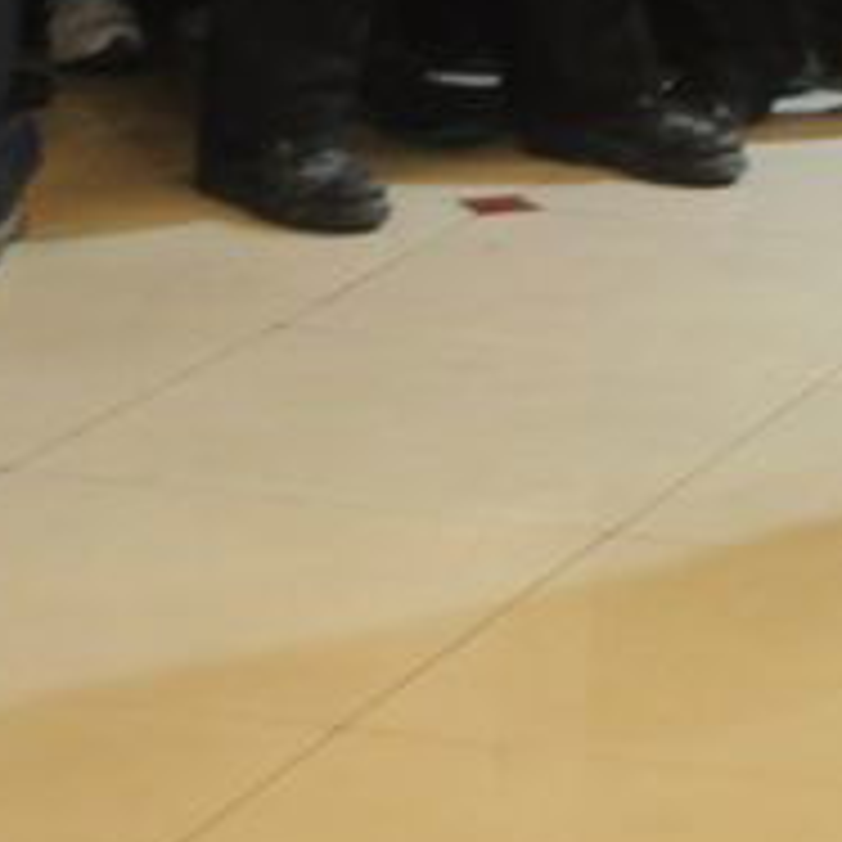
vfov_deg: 9.1
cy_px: -374
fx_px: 5183
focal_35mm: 188
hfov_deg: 8.5
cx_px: 1954
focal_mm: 27
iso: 1250
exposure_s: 1/30
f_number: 4
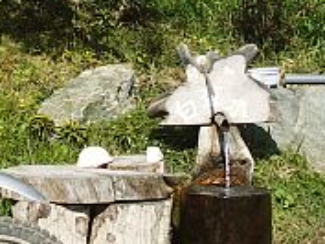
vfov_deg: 10.0
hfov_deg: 13.2
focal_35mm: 148
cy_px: 39
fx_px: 1390
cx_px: 20
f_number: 5
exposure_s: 1/250
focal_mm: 10.7
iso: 50
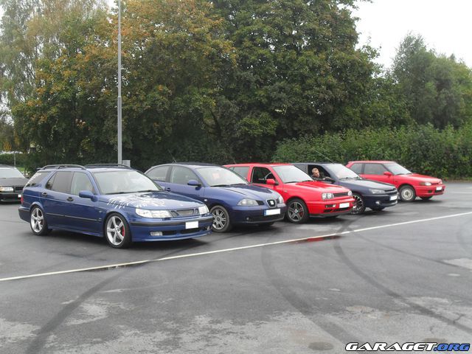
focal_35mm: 42
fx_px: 573
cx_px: 236
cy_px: 177
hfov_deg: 44.8
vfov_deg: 34.3
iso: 100
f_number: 3.6
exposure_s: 1/125
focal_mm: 7.5
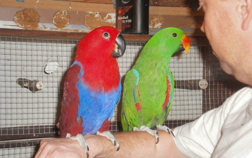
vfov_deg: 16.7
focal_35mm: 78
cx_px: 126
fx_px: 536
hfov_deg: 26.5
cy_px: 85
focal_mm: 12.95
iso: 800
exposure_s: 1/8
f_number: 4.8
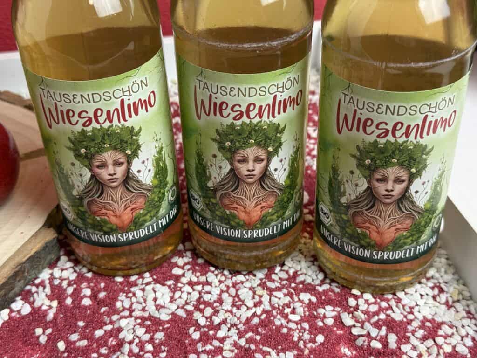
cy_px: 179
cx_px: 238
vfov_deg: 30.3
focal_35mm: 48
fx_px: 661
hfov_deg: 39.7
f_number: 1.78
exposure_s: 1/50
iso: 80
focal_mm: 6.76
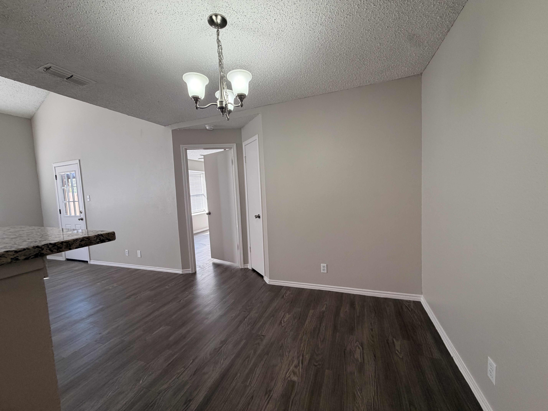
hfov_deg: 102.1
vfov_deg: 85.7
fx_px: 222
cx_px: 274
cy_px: 206
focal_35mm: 14
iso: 125
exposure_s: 1/120
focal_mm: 2.22
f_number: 2.2
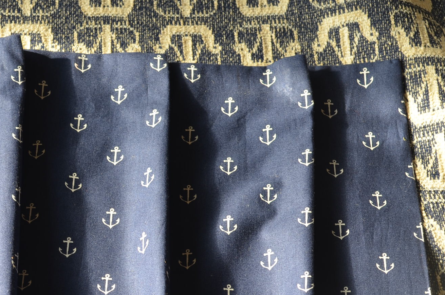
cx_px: 81
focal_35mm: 124
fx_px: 1530
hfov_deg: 16.4
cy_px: 255
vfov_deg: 11.0
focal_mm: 44
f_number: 8
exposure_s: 1/60
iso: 125
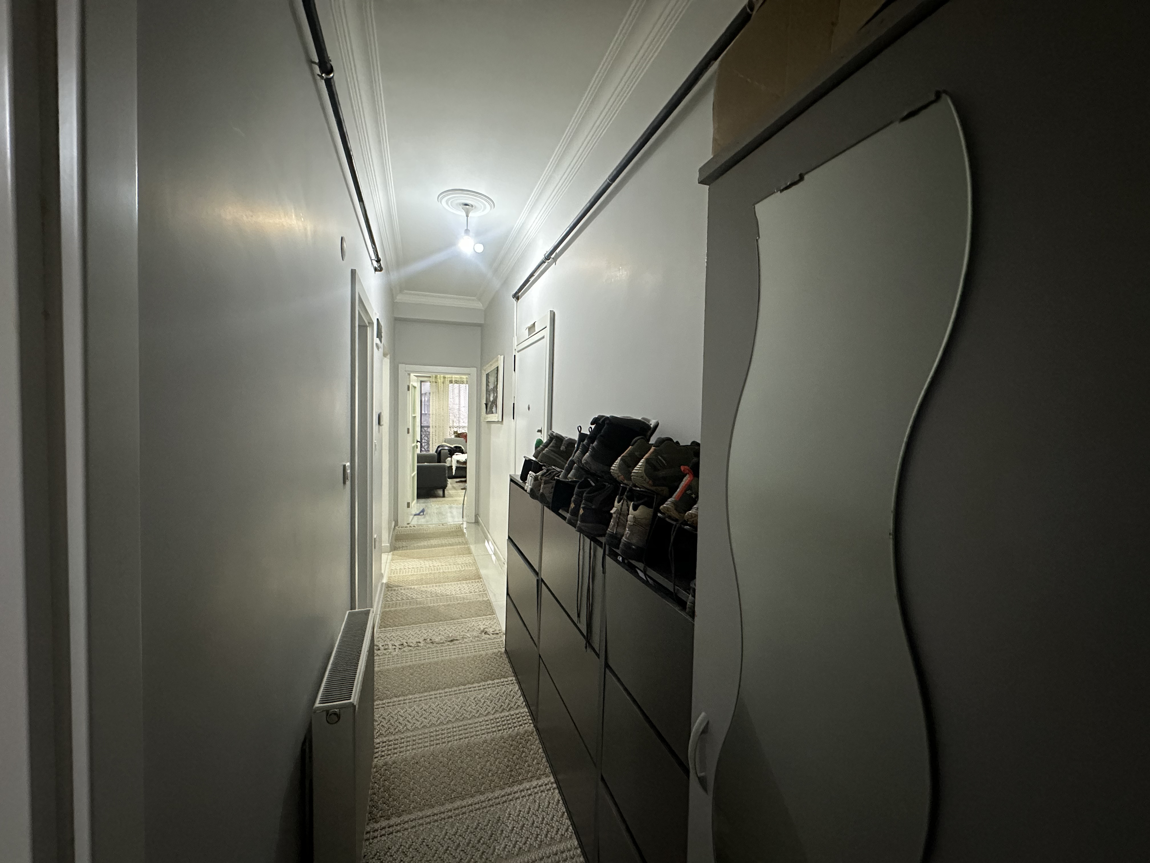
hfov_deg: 102.1
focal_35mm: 14
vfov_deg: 85.7
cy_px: 432
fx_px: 465
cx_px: 575
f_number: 2.2
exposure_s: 1/50
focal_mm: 2.22
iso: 800
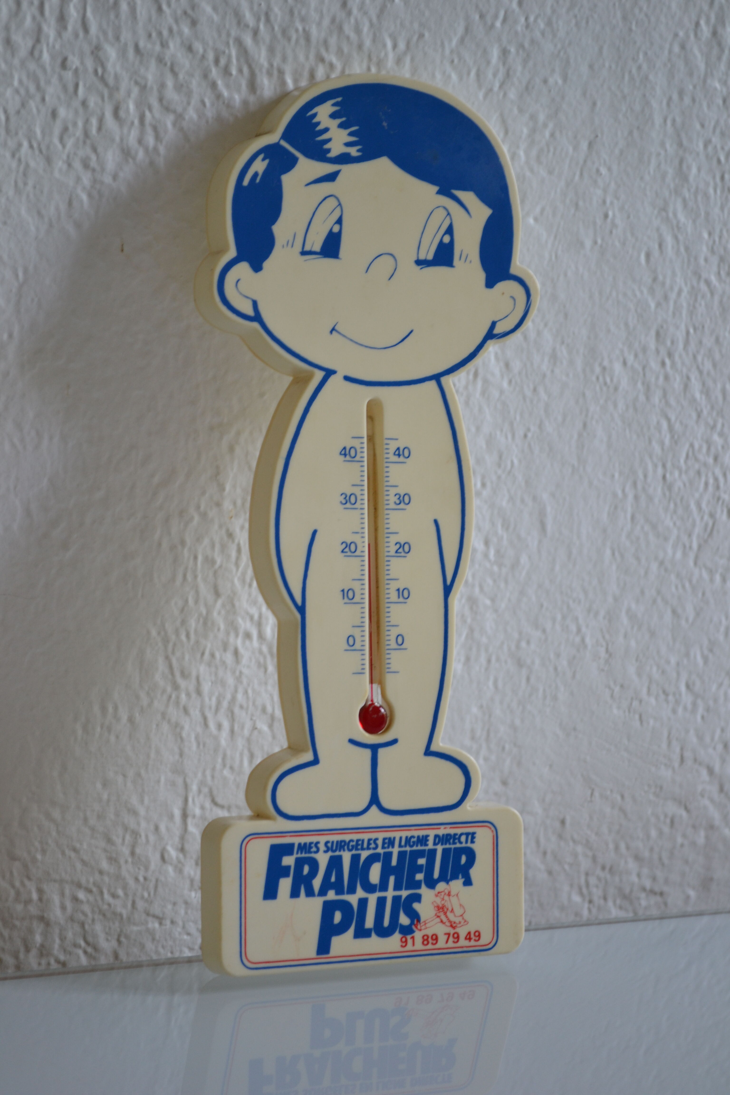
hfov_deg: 16.6
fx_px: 2509
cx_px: 365
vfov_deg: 24.6
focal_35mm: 82
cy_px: 548
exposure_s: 1/30
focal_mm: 55
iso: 400
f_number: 5.6
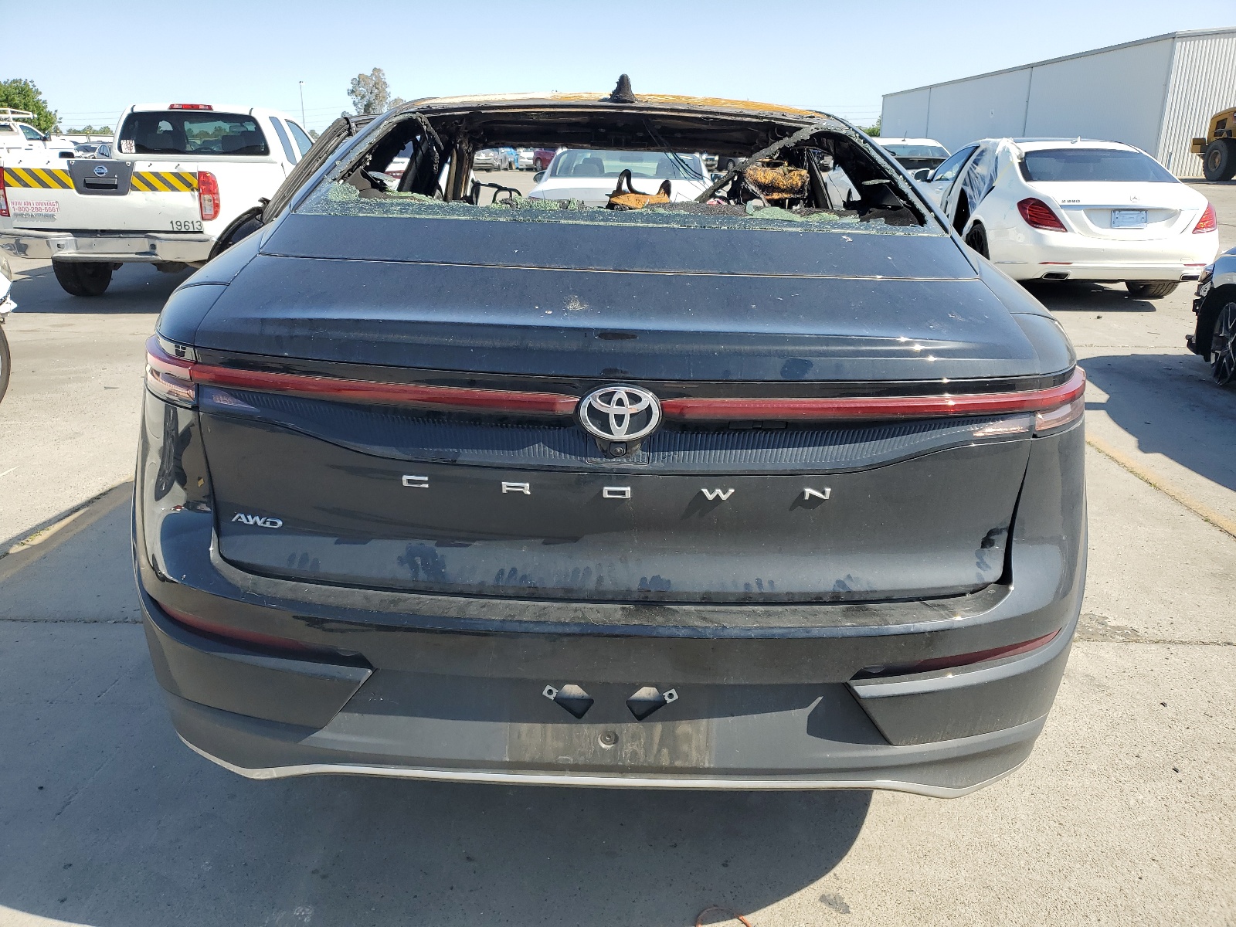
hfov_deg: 67.3
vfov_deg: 53.1
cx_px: 618
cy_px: 464
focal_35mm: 26
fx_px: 928
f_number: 1.5
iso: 50
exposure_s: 1/1667
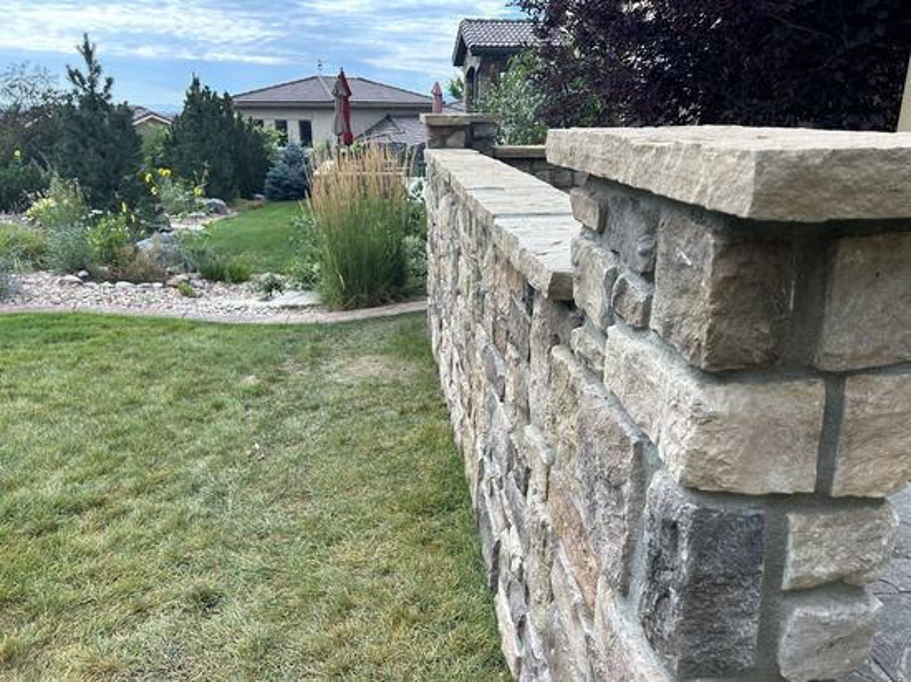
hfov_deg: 67.3
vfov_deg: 53.0
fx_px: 684
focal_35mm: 26
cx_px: 456
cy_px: 341
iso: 50
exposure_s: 1/743
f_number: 1.5
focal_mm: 5.7
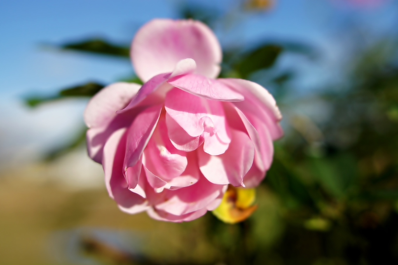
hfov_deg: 46.4
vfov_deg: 31.8
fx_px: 464
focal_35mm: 42
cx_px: 199
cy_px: 132
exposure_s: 1/4000
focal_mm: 28
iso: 200
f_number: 2.8
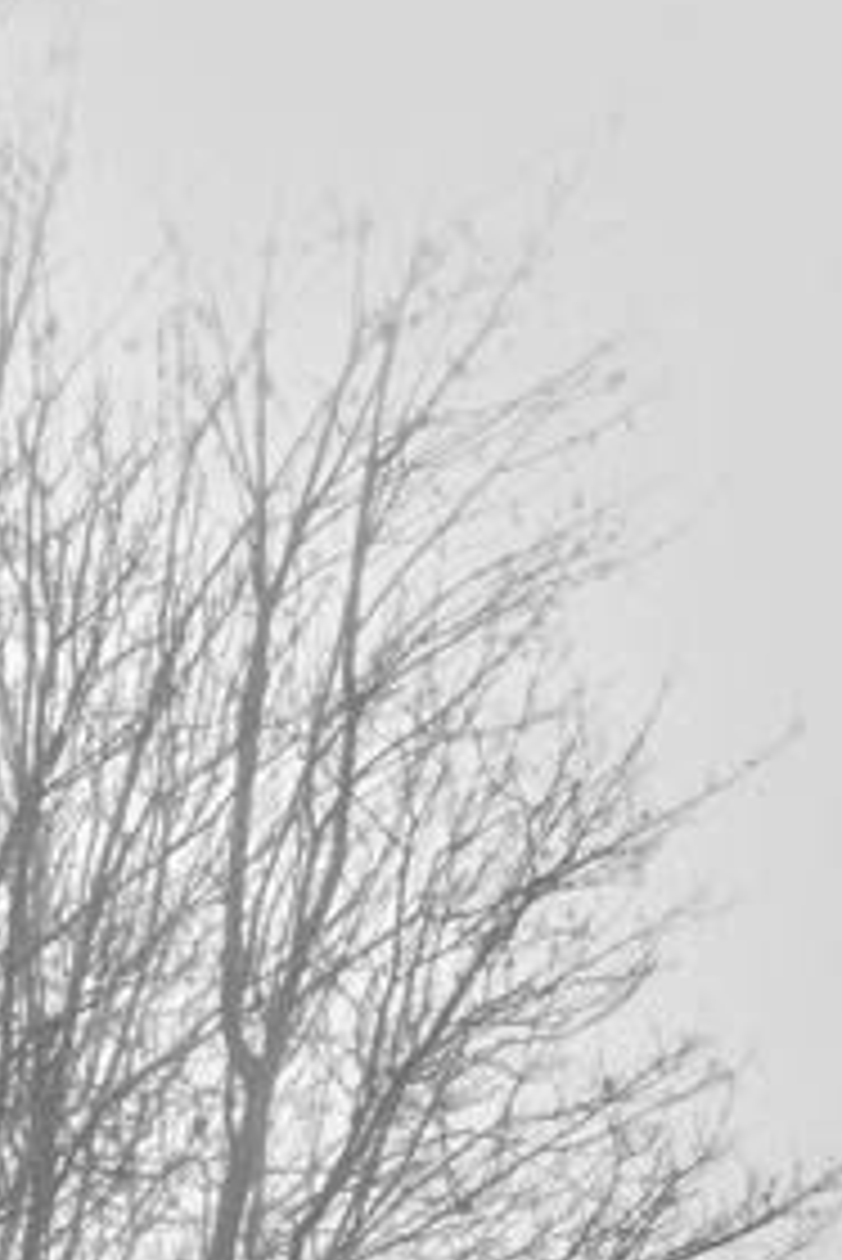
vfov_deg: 9.9
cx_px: -1049
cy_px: 2948
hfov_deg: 7.1
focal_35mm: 185
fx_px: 6471
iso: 100
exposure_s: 1/500
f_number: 8
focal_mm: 23
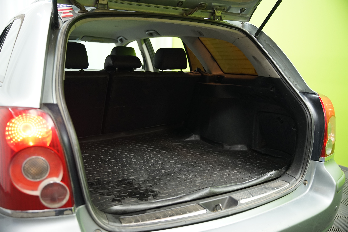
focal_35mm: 34
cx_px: 174
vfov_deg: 38.9
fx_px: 329
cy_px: 116
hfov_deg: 55.8
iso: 1250
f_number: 2.8
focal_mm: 34
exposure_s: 1/40
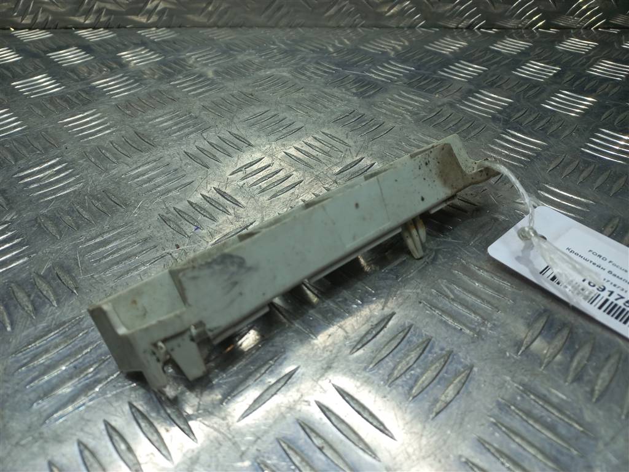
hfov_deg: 69.4
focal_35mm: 25
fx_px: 454
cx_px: 314
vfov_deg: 54.9
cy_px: 236
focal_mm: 4.6
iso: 32
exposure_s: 1/100
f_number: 1.8
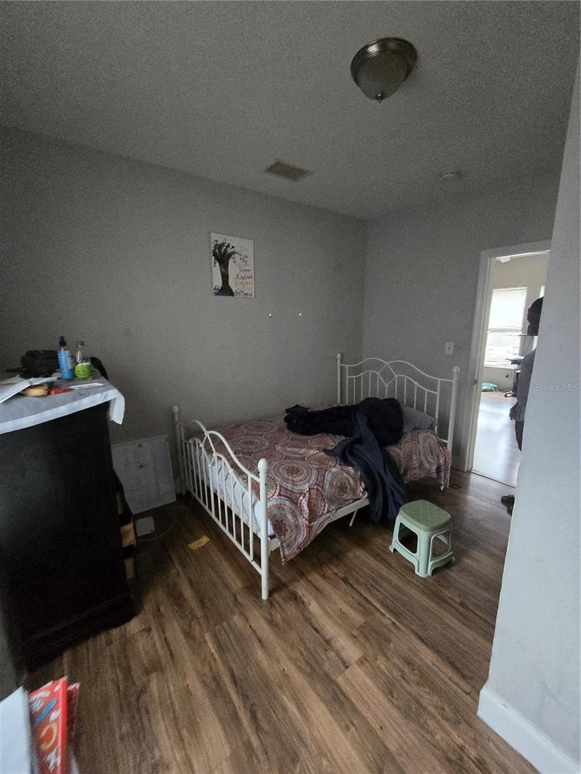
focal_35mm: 13
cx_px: 290
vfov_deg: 106.2
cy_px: 387
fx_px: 291
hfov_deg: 89.9
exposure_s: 1/30
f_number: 2.2
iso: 1250
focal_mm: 2.2
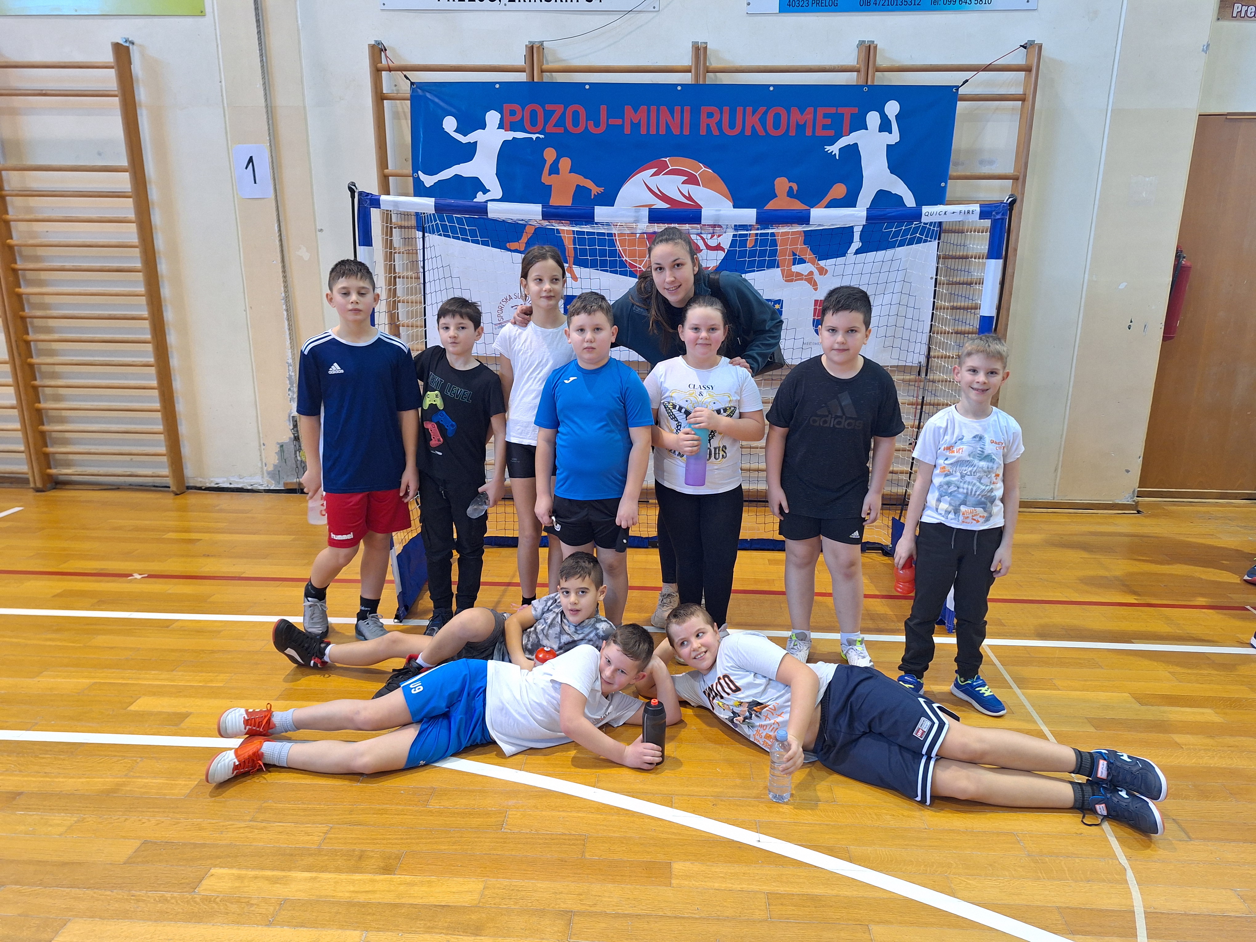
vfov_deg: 58.9
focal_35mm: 23
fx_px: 835
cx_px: 628
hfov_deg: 73.9
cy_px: 471
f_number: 1.8
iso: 200
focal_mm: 5.54
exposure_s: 1/50
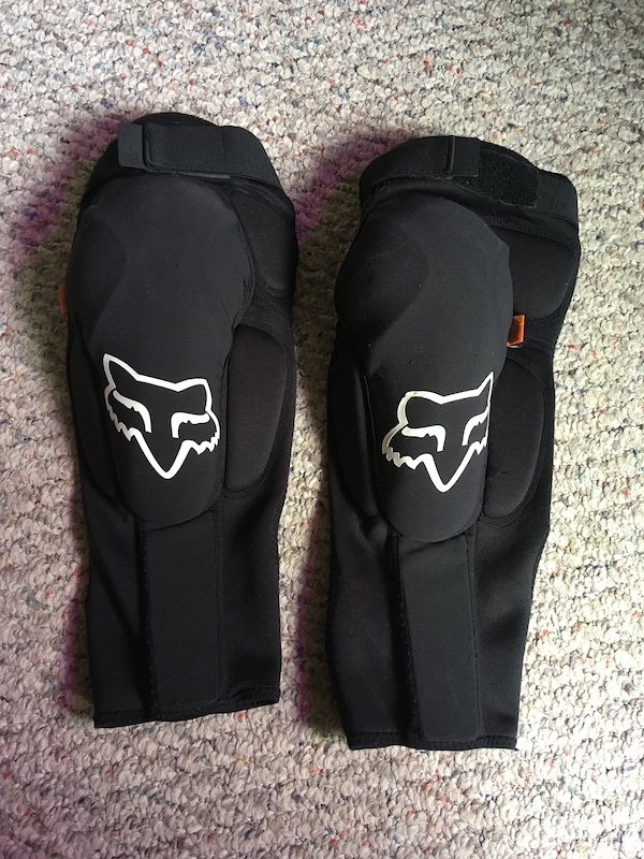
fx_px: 719
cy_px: 430
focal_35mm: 29
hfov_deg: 48.2
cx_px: 322
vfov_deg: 61.7
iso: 125
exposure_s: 1/30
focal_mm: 4.15
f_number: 2.2
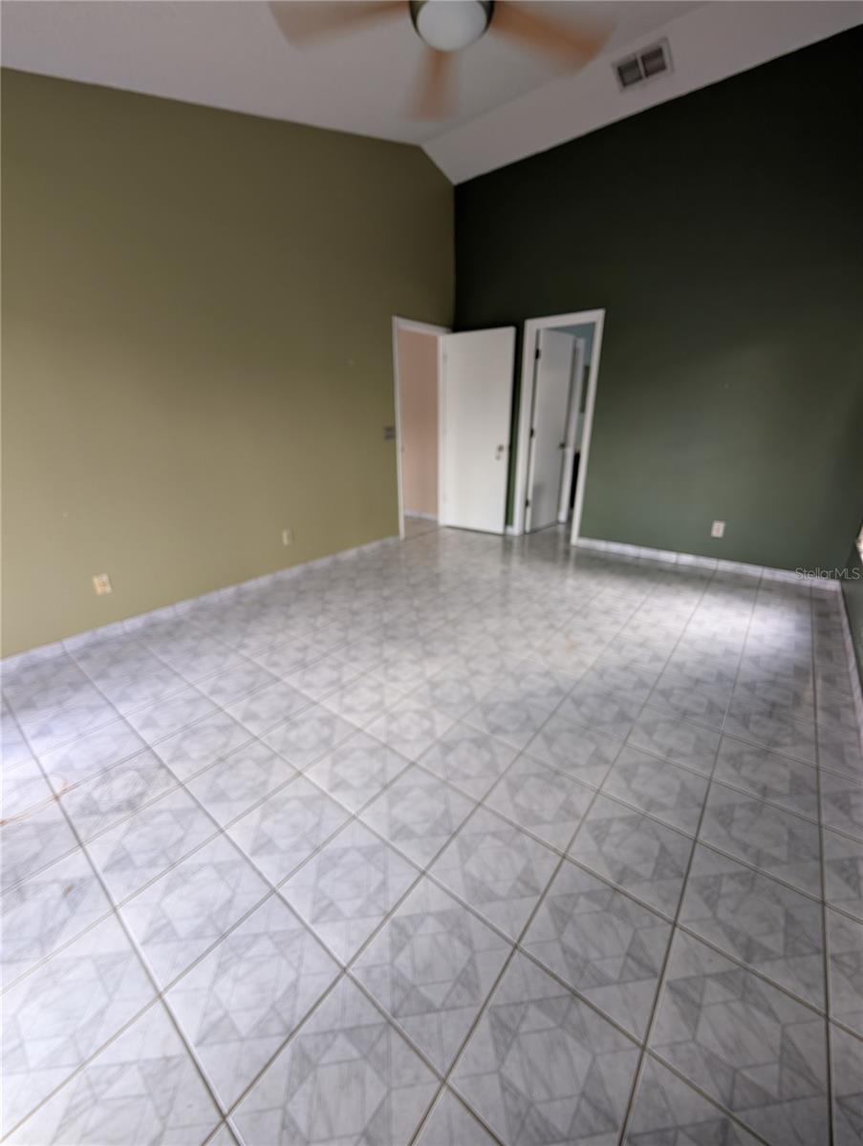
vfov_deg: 110.5
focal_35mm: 12
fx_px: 398
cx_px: 432
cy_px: 573
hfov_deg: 94.6
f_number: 1.7
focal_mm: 2.02
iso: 53
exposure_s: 1/43.7
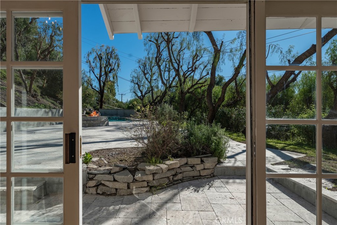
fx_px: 196
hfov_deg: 81.5
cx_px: 168
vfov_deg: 59.7
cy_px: 112
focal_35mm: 21
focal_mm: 20.9
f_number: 8
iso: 125
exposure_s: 1/400
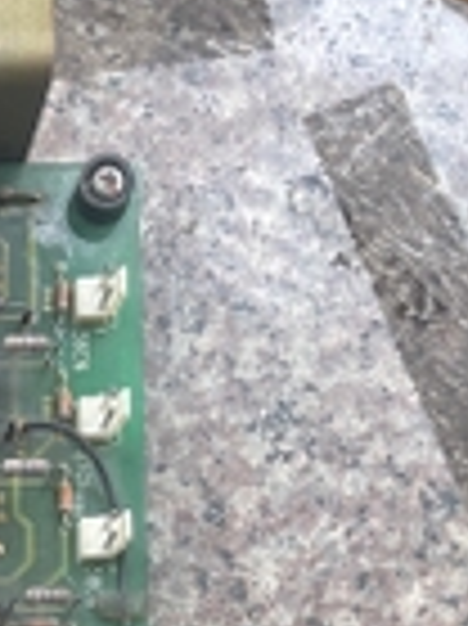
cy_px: 1063
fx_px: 1625
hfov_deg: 15.0
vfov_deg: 18.1
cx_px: -270
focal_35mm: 90
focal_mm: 4.2
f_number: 1.6
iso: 80
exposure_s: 1/121
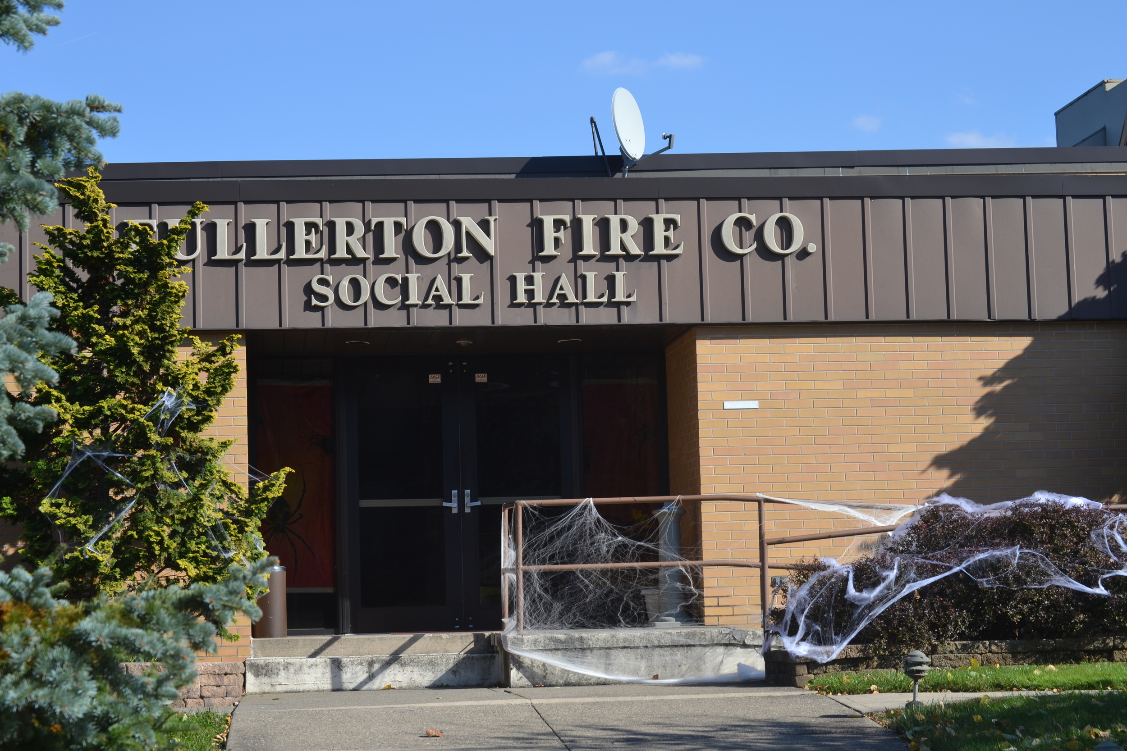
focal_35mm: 82
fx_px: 2583
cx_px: 564
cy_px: 376
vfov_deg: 16.6
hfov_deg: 24.6
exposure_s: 1/200
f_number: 7.1
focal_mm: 55
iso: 100
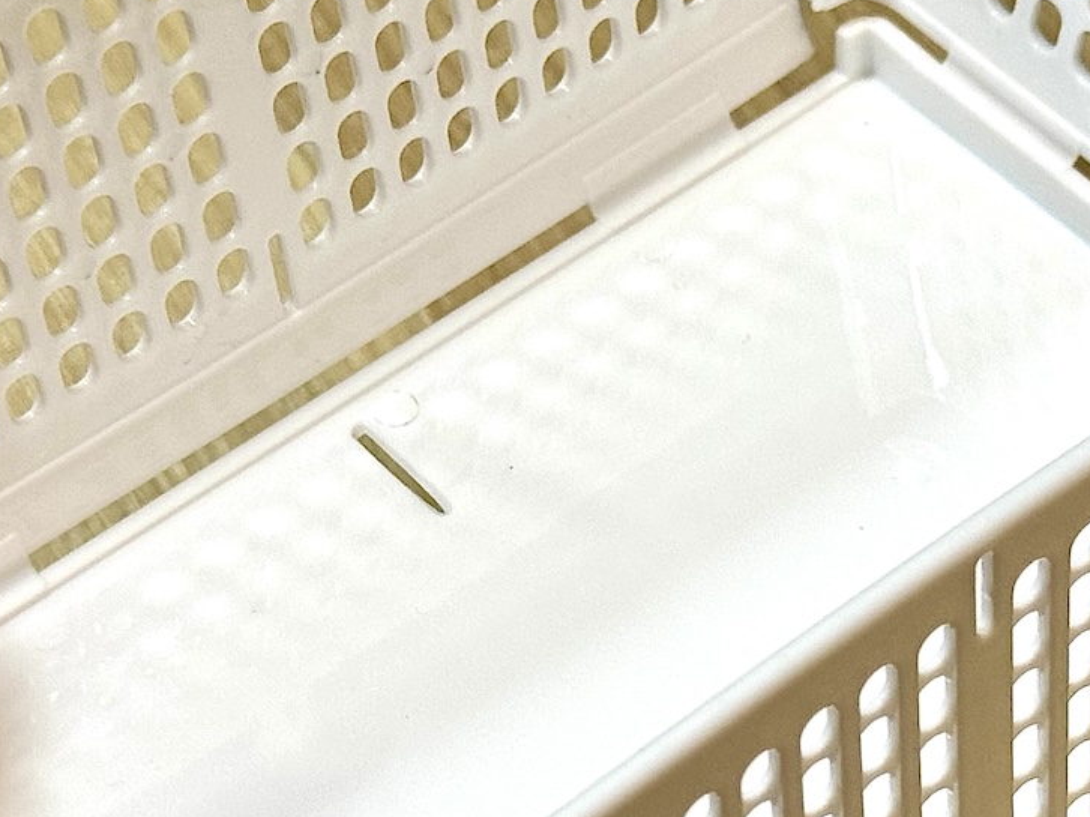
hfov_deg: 15.5
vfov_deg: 11.7
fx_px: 3998
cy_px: 482
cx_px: 513
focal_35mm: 127
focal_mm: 6.76
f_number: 1.78
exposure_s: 1/101
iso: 100
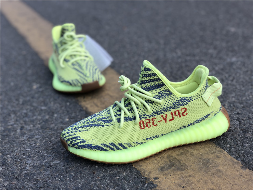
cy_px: 95
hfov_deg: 36.8
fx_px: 380
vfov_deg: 28.0
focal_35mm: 52
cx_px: 126
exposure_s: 1/139
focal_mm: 6
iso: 16
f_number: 2.4
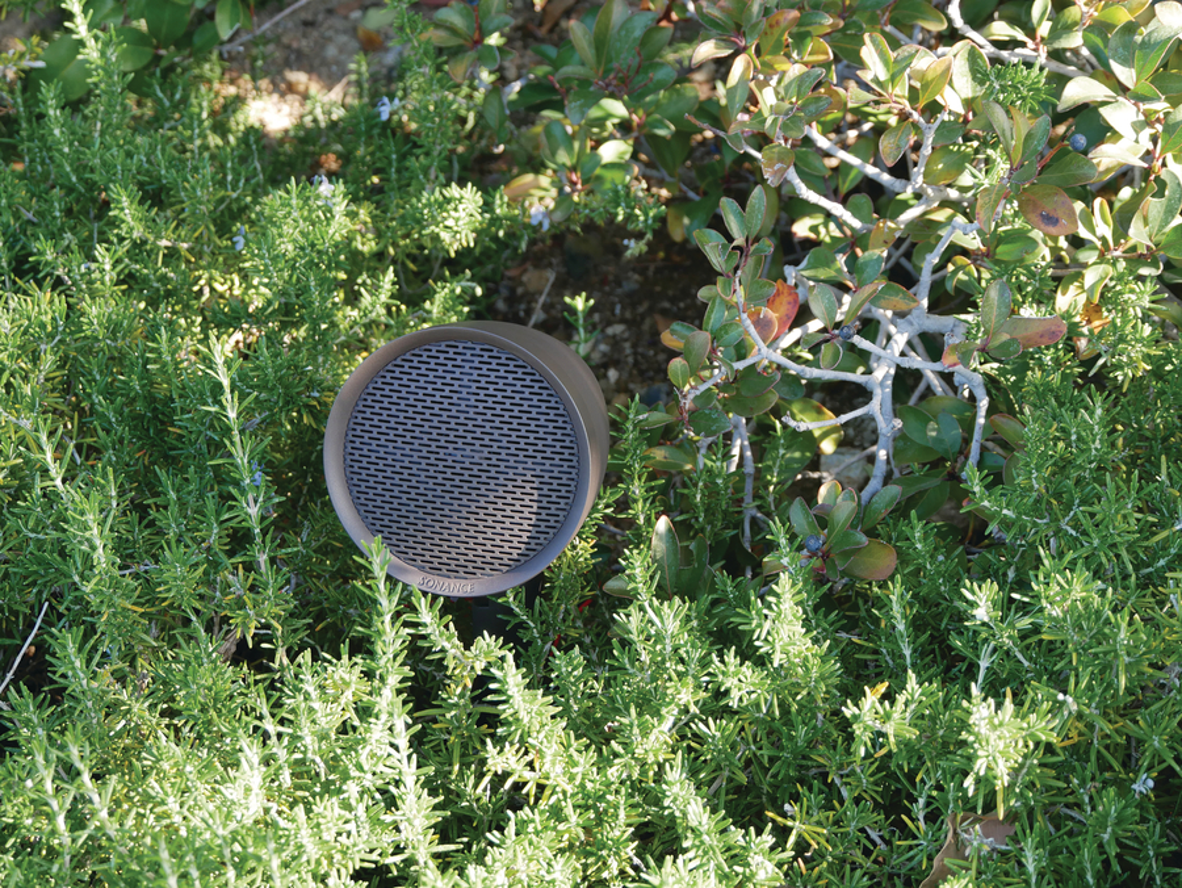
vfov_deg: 18.5
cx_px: 591
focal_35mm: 80
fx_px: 2733
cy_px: 444
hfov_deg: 24.4
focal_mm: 40
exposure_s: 1/100
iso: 250
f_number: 4.7
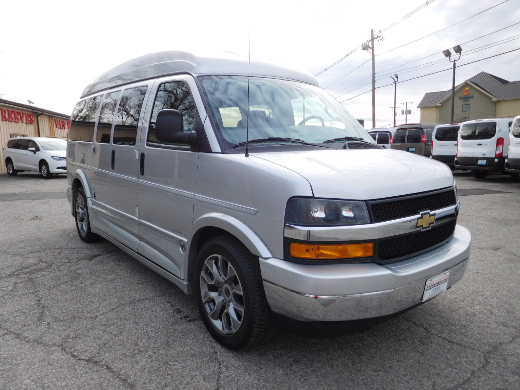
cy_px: 195
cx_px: 260
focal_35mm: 25
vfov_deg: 54.9
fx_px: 376
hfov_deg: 69.4
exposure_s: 1/640
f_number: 3.4
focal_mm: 4.5
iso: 125
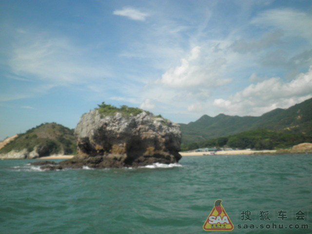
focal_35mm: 36
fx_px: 324
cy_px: 117
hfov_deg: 51.4
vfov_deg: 39.7
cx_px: 156
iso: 64
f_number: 8.8
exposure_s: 1/160
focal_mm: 6.4
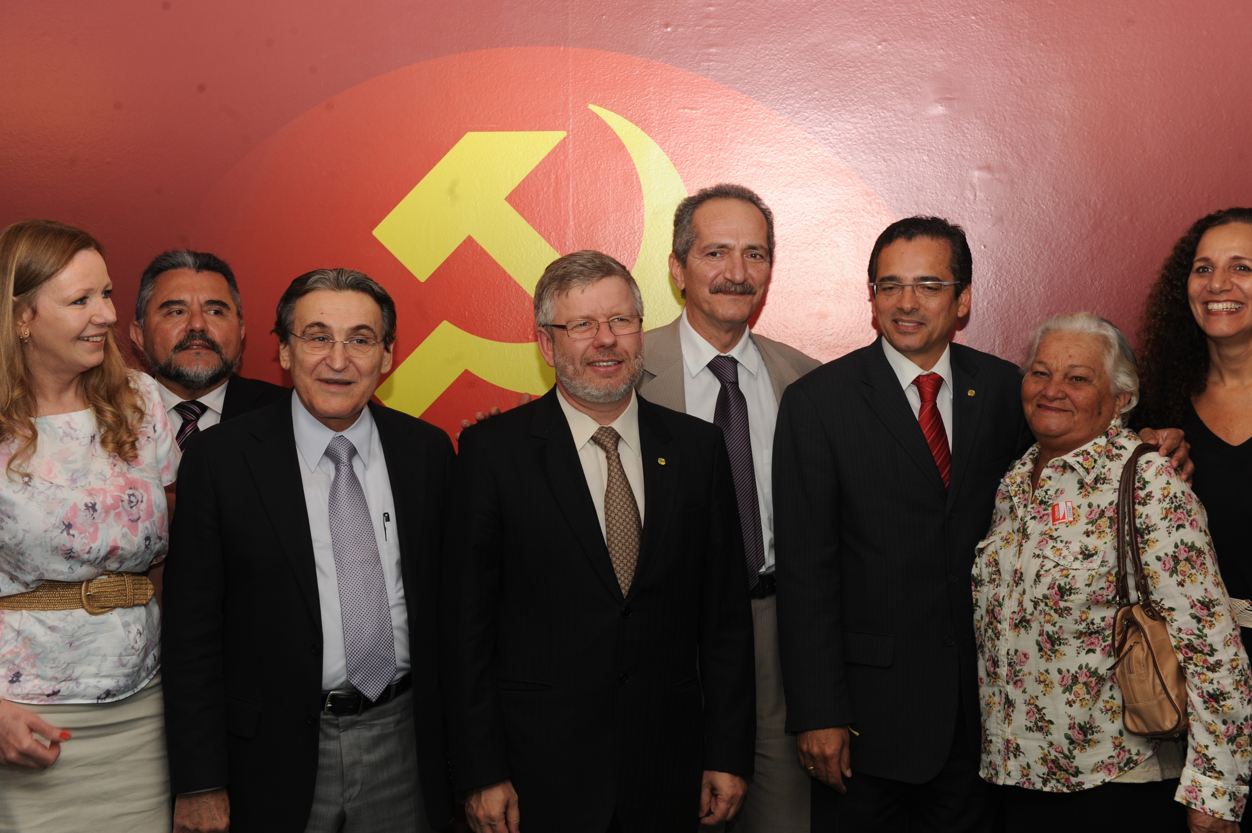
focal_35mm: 52
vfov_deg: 26.0
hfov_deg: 38.2
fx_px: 1807
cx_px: 626
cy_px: 416
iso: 400
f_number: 8
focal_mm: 52
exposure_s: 1/80
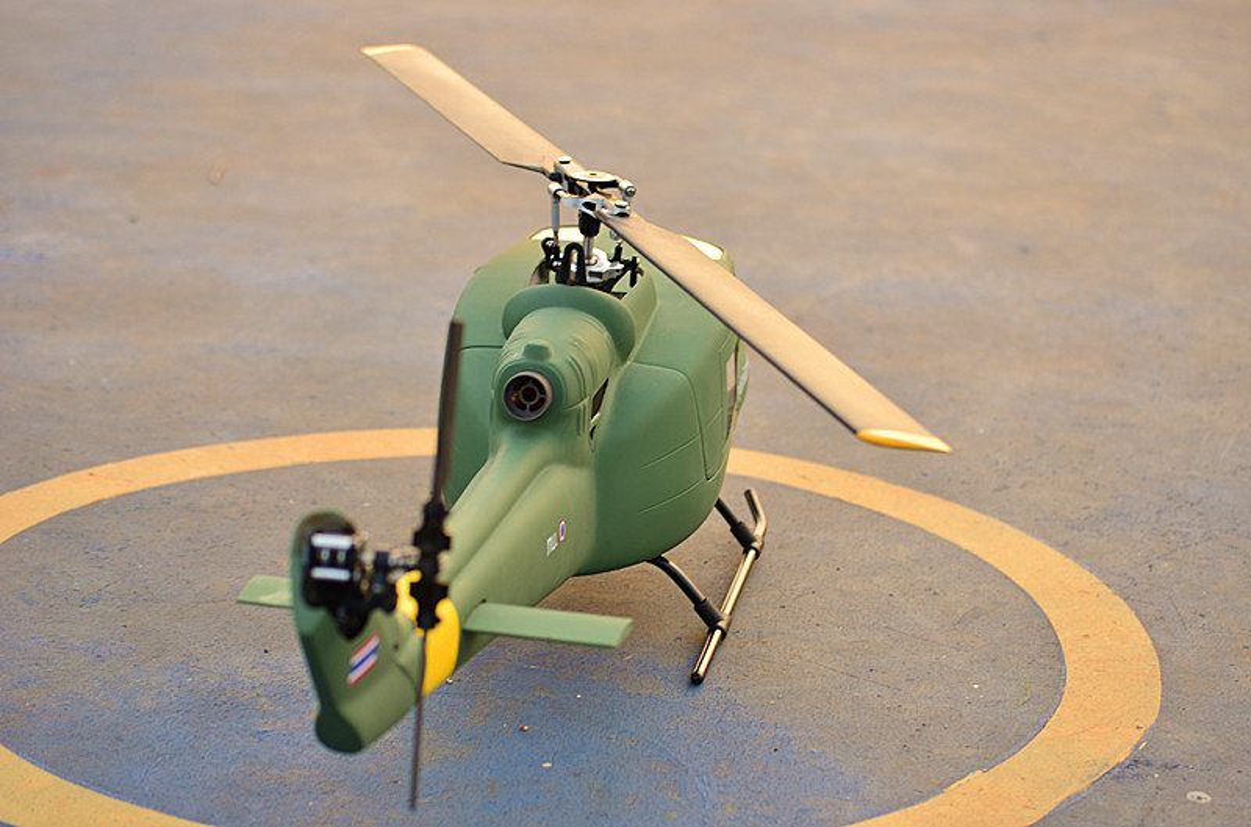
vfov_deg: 16.5
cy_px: 414
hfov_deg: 24.7
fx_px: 2860
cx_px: 626
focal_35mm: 82
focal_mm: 55
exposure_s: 1/50
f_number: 5.6
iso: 100
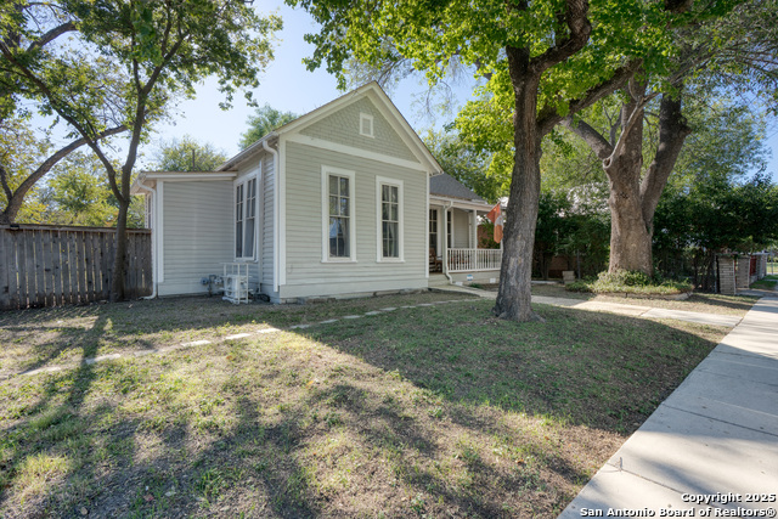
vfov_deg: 73.8
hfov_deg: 96.7
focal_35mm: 16
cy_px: 260
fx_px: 346
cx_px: 389
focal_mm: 16
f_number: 11
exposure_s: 1/5
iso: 100
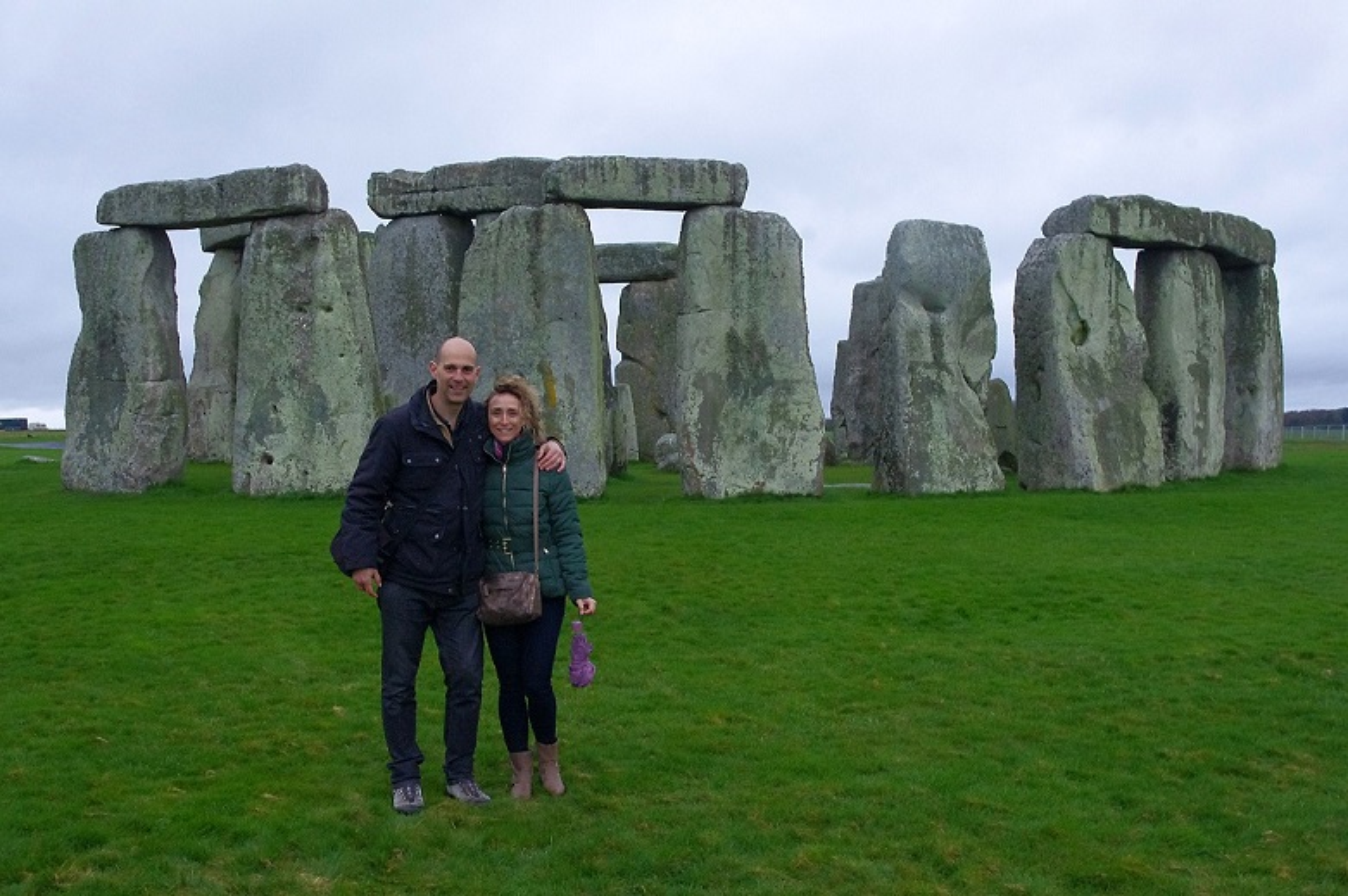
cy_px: 448
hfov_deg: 49.6
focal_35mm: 39
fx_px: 1459
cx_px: 674
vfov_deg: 34.1
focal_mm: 26.25
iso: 1600
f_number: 7.1
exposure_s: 1/50
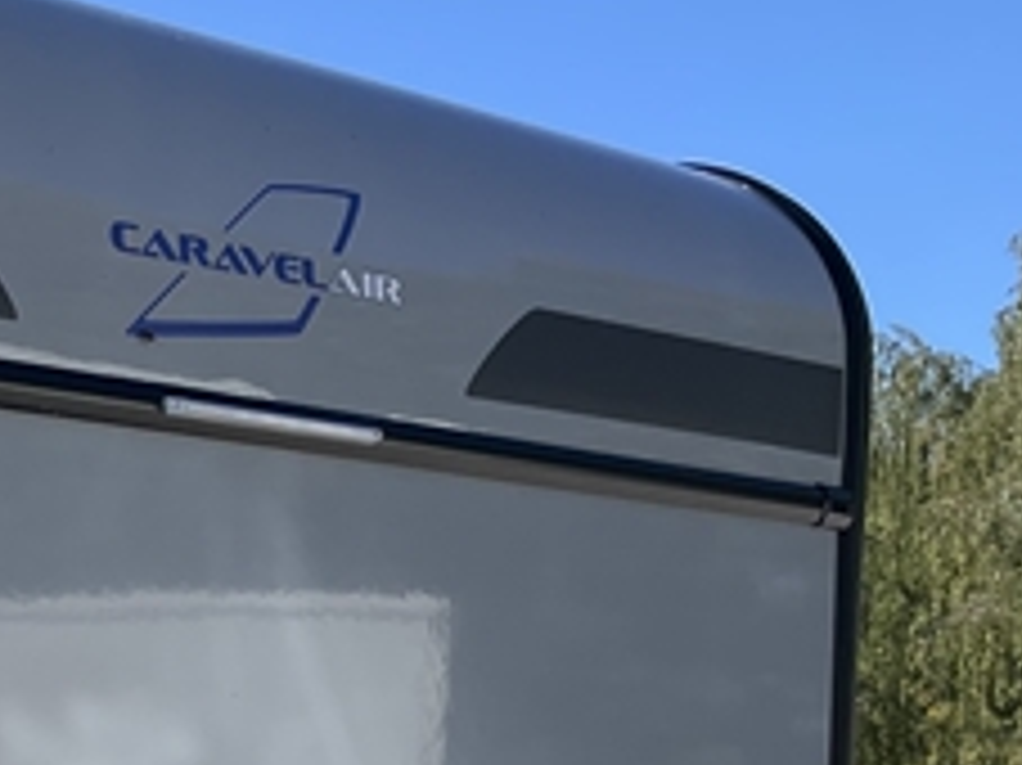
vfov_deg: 13.6
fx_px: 3039
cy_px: 1118
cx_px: -720
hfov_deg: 16.5
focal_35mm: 103
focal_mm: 4.2
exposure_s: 1/3040
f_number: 1.6
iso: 32
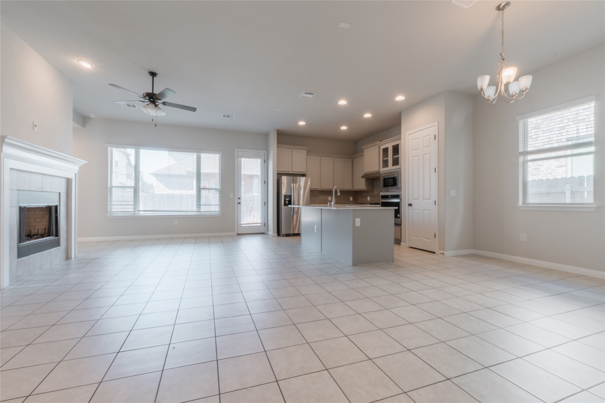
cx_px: 302
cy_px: 202
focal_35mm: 15
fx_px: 252
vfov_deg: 77.3
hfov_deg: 100.4
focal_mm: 10
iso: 100
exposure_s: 1/10
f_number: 16
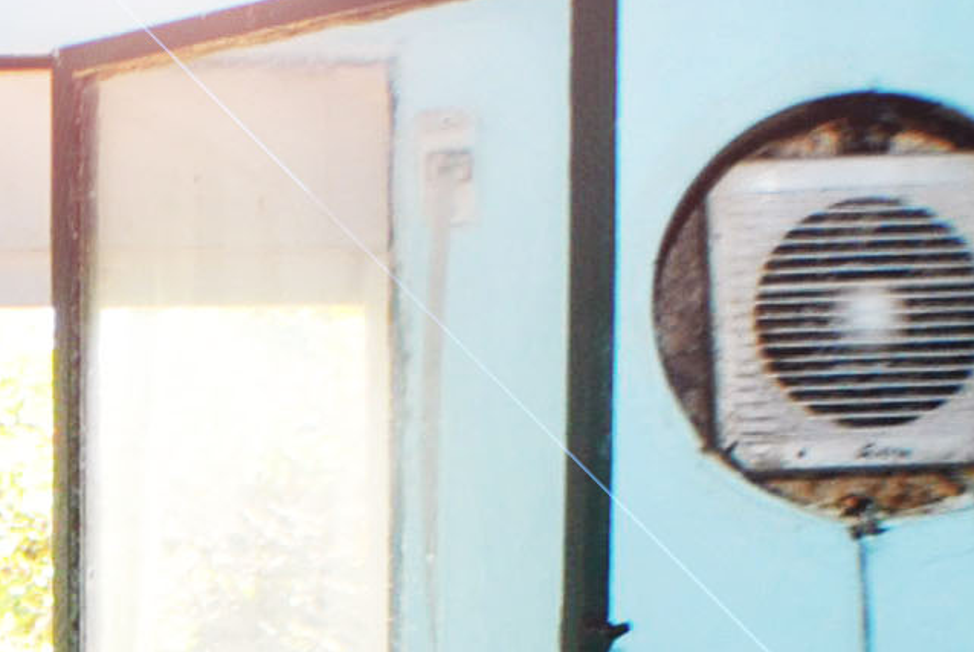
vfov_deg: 7.0
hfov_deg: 10.4
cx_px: -502
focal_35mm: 191
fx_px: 5174
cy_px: 1156
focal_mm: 21
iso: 180
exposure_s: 1/125
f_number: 3.8
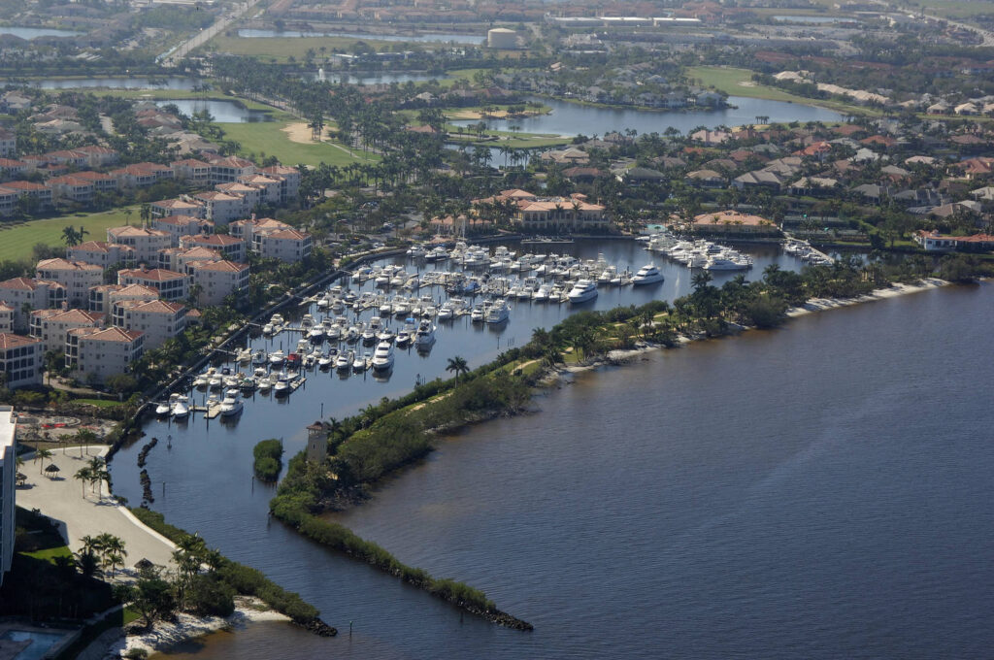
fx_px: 2565
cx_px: 497
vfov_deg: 14.7
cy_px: 330
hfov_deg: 21.9
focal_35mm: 93
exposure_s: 1/1000
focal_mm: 62
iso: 400
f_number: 7.6
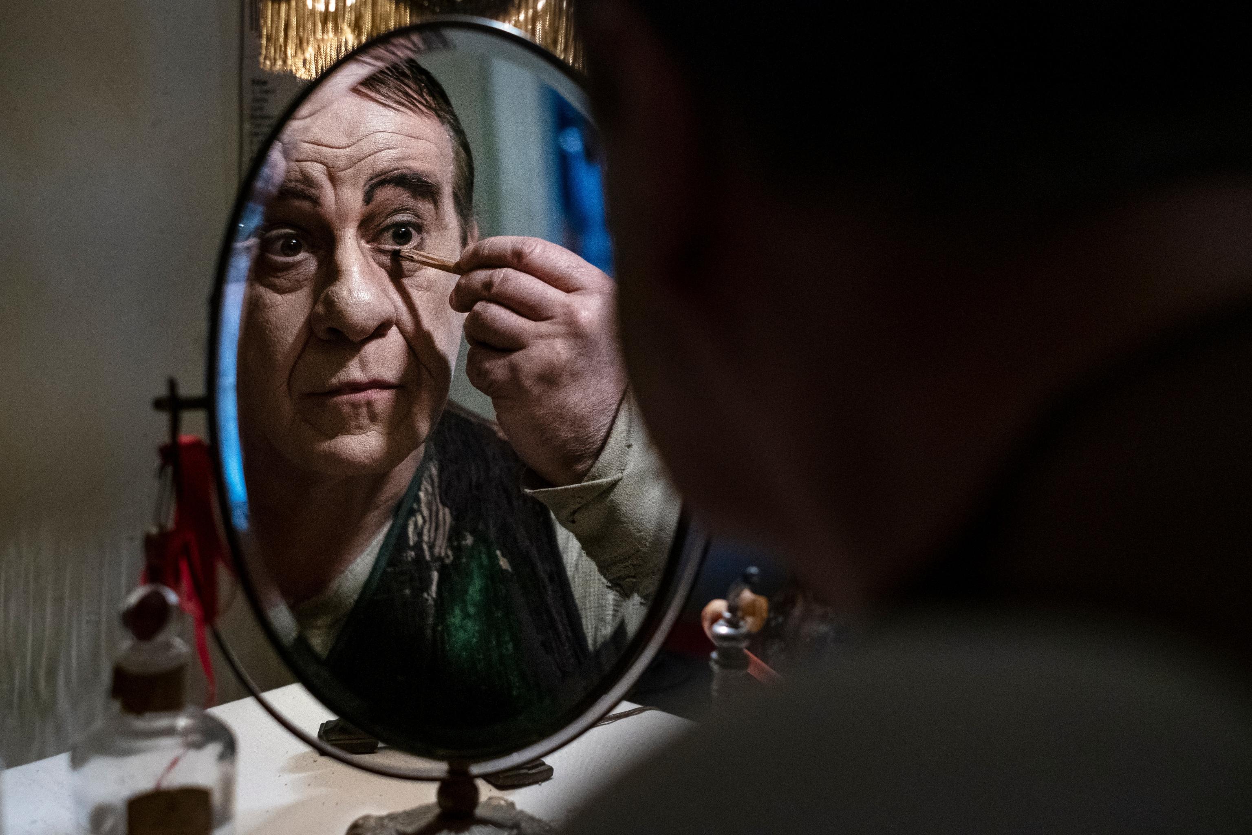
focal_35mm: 53
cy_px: 418
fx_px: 1843
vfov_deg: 25.5
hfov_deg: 37.5
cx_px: 626
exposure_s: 1/160
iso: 4000
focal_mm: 35
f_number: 2.5
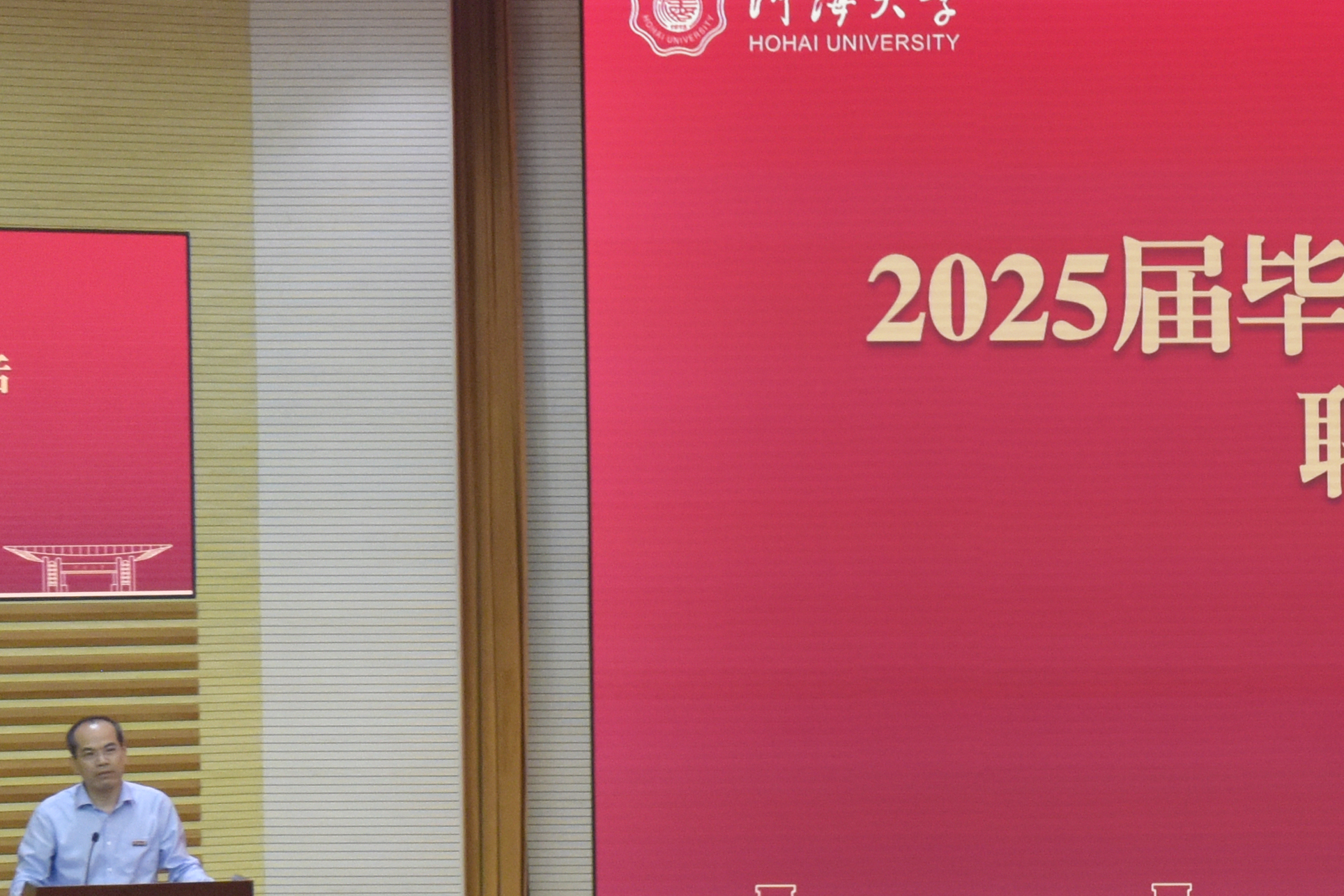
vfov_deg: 9.6
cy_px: 752
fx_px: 5300
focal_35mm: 142
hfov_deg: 14.2
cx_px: 1439
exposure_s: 1/160
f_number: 5.6
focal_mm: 38
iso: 2000
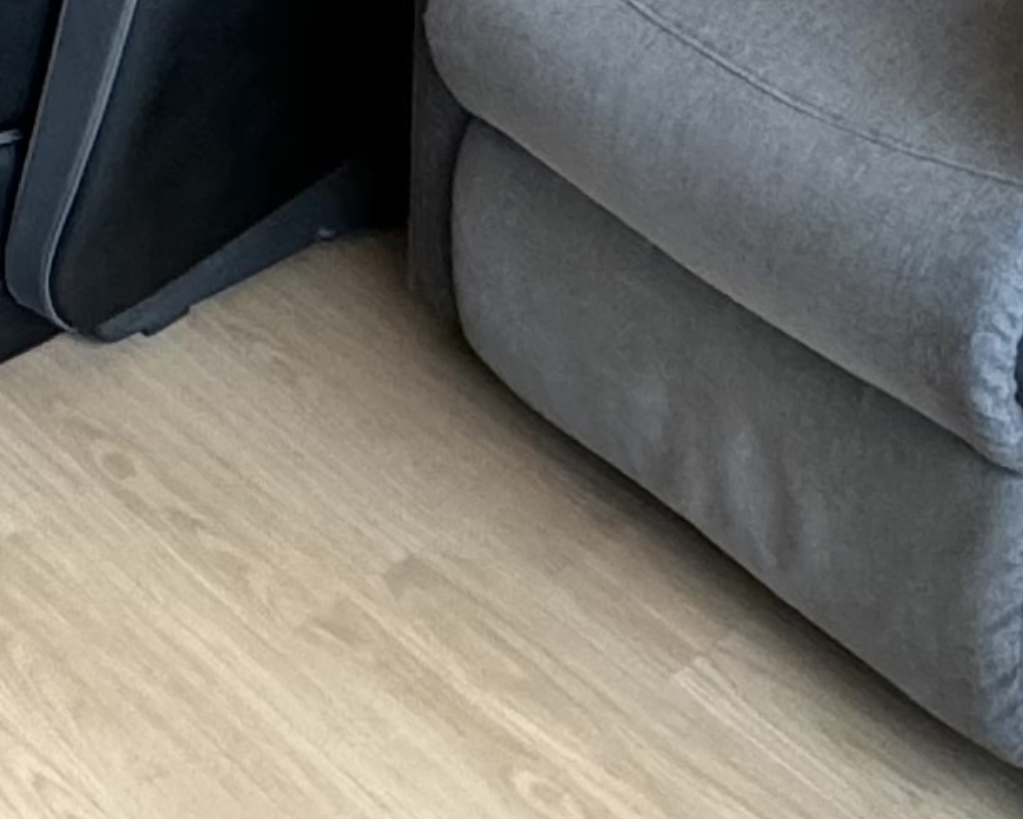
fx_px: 2726
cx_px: 267
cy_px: -1098
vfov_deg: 13.2
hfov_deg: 21.1
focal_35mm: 90
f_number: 2.2
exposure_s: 1/100
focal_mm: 2.22
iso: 200
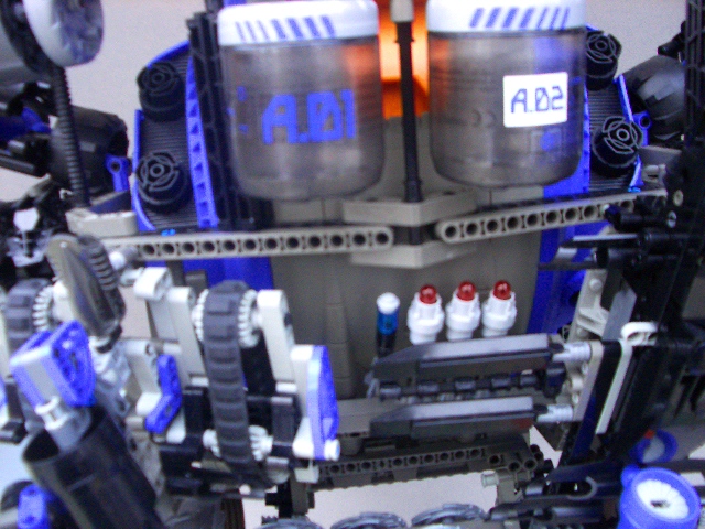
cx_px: 352
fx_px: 713
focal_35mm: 35
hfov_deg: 52.6
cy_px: 264
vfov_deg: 40.7
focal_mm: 5.8
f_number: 2.6
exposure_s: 1/50
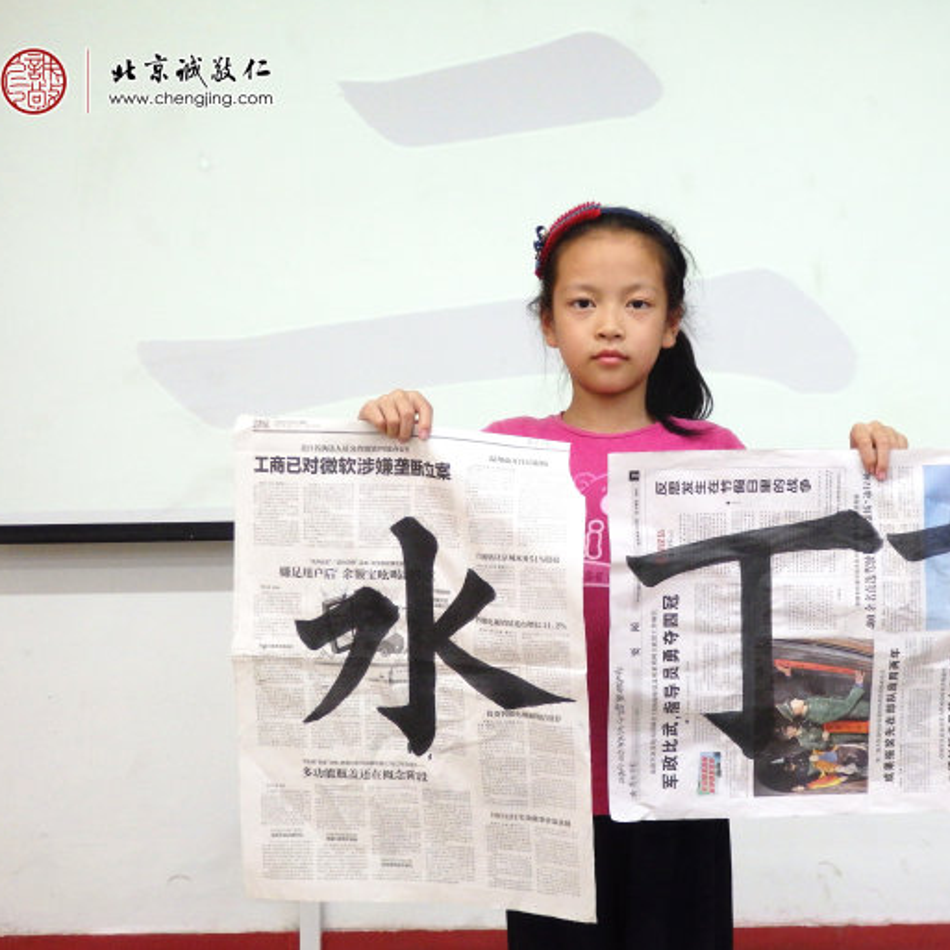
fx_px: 1366
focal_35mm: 44
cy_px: 473
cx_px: 598
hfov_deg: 38.1
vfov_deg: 38.3
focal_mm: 6.6
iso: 400
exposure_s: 1/60
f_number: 3.6
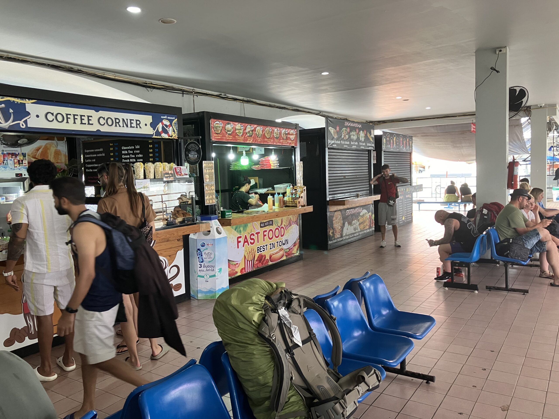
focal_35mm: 28
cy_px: 210
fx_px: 452
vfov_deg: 49.7
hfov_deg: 63.4
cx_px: 280
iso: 80
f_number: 1.8
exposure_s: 1/50
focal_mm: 3.99
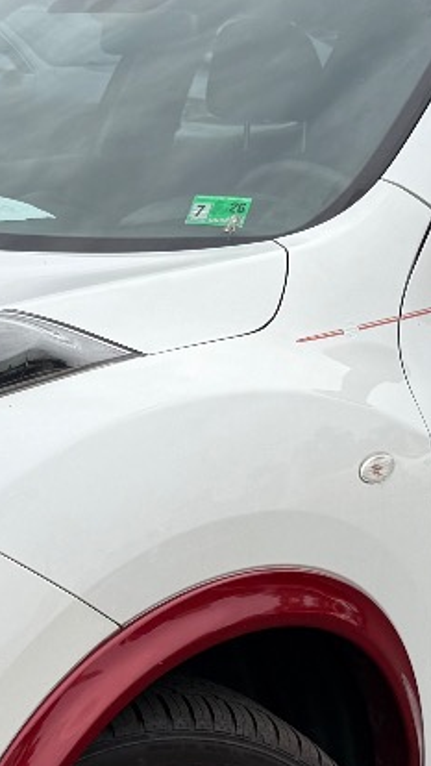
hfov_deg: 13.2
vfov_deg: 23.3
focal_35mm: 91
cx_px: 98
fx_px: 1848
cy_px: 481
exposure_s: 1/1032
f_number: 1.78
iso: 80
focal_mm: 6.76
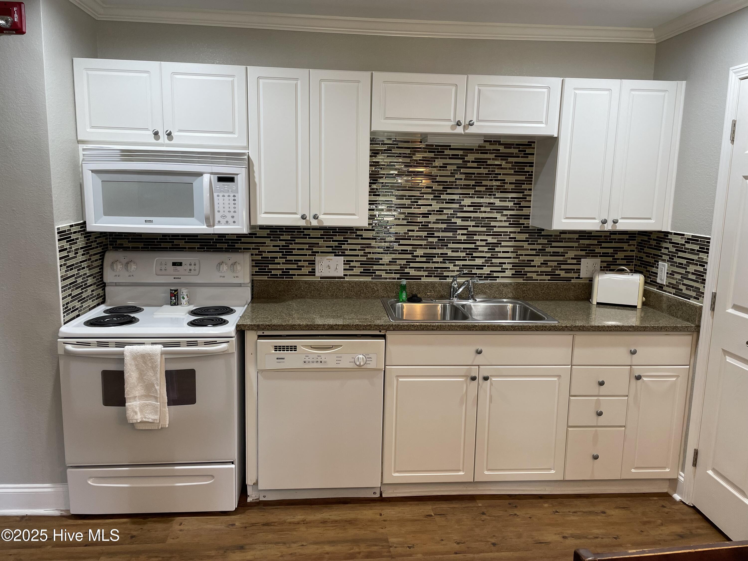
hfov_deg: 67.3
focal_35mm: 26
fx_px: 562
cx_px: 374
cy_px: 280
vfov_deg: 53.1
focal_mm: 4.2
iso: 80
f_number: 1.6
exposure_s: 1/60
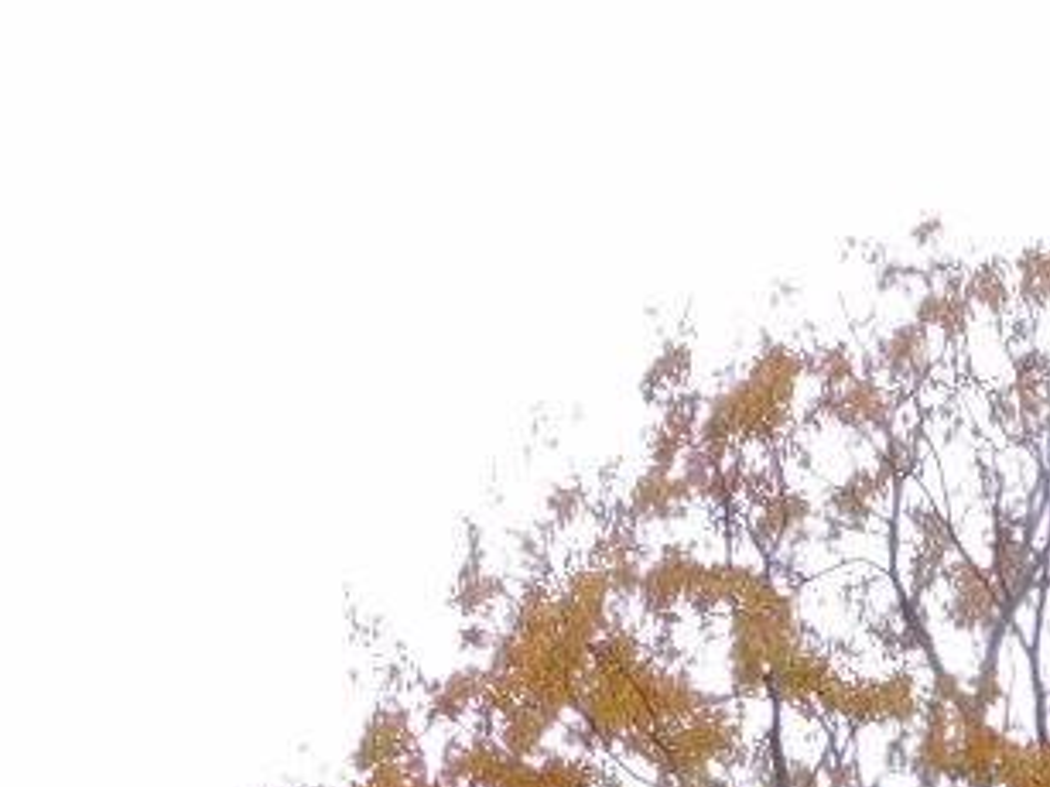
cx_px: 1163
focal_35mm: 146
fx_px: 4427
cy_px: 1358
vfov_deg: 9.7
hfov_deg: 13.3
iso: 125
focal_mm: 5
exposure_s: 1/320
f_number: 3.5
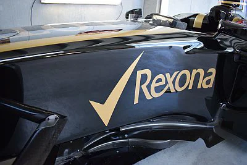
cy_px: 82
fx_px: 185
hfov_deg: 67.4
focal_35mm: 27
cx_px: 124
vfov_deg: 48.0
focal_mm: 18
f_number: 4
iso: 720
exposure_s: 1/60
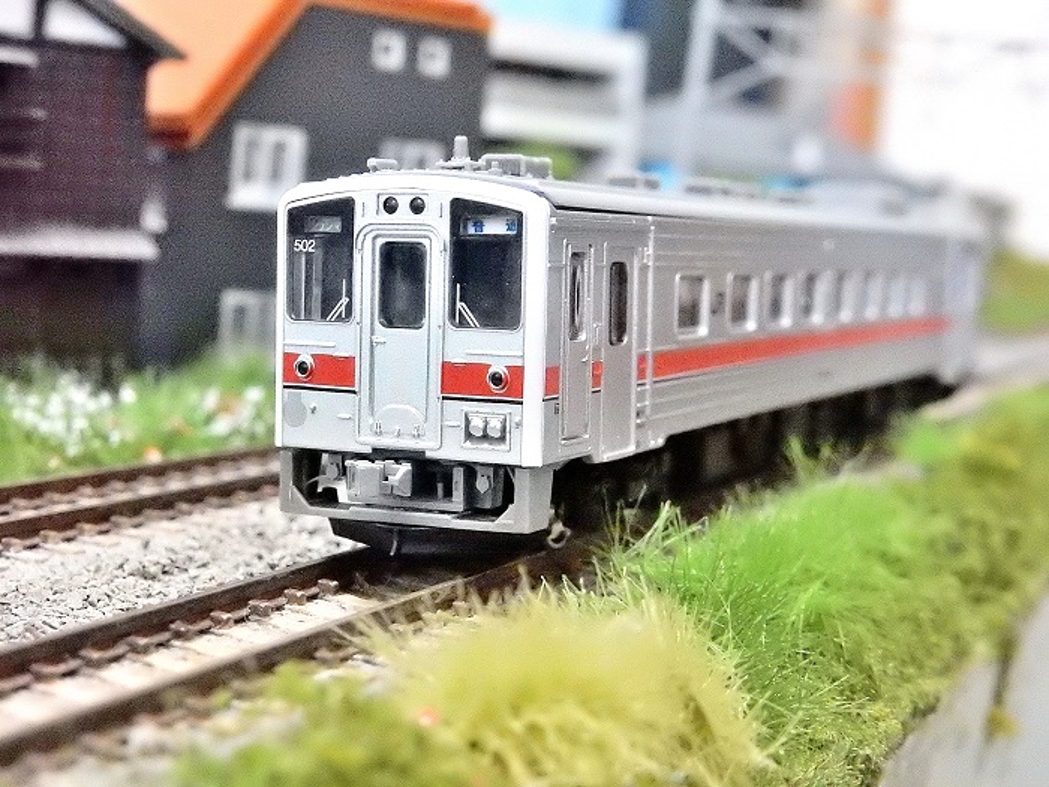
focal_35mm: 60
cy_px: 394
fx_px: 1818
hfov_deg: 32.2
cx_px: 524
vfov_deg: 24.4
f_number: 4.5
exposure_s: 1/60
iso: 3200
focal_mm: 10.7
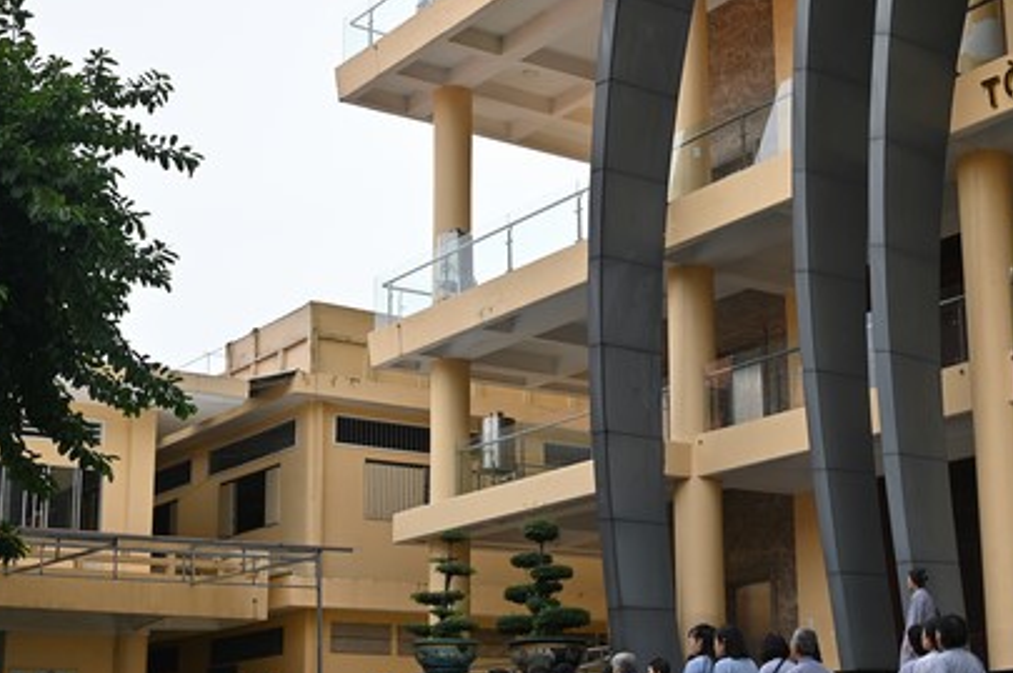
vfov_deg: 22.2
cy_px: 368
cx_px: 695
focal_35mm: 61
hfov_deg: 32.6
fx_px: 1714
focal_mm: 38
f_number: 5.6
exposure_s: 1/250
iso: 100
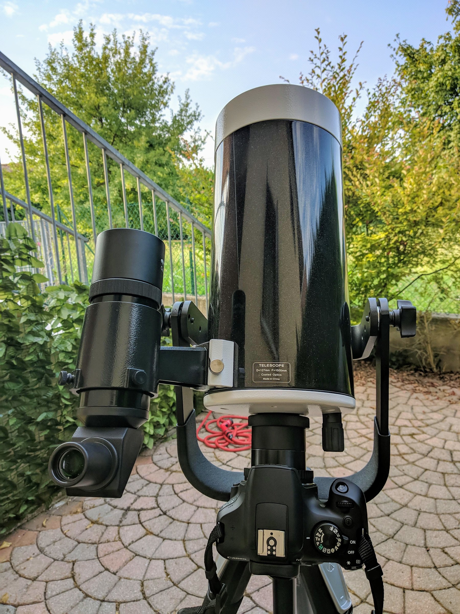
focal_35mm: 26
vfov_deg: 67.3
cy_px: 307
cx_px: 230
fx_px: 461
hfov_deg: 53.1
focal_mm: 3.81
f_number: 2.2
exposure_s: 1/444
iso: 100
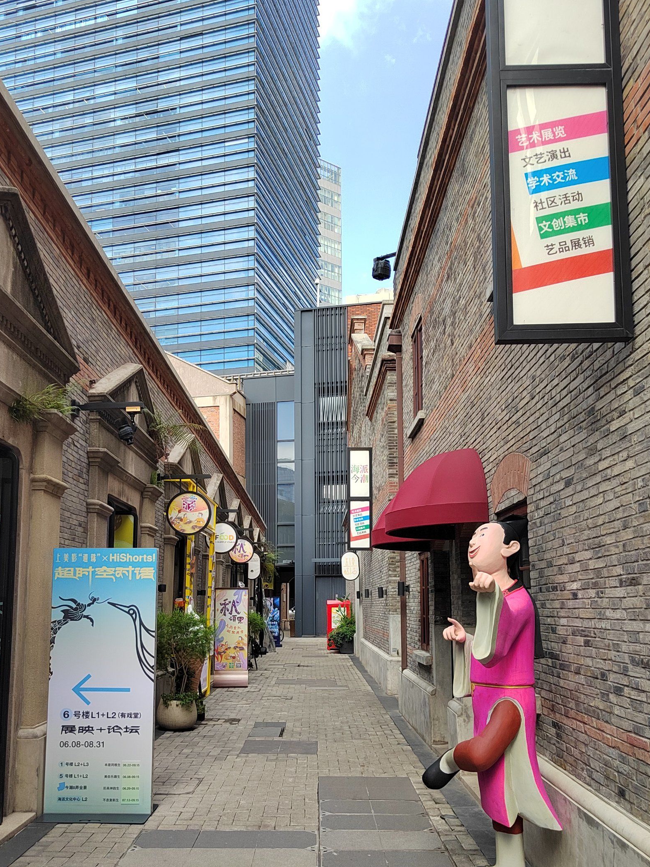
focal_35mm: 30
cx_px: 302
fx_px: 751
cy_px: 531
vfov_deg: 59.3
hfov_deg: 46.8
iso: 366
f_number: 1.9
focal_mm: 5.52
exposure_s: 1/714
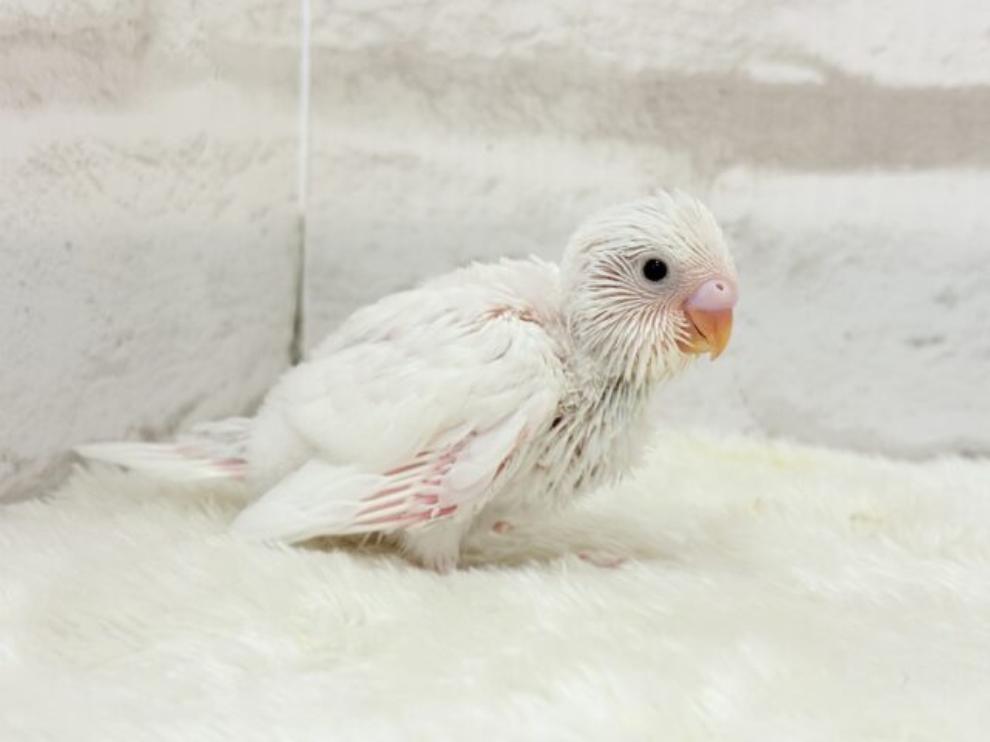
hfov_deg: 36.8
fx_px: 1487
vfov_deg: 28.0
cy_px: 371
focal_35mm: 52
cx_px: 495
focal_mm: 5.96
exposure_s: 1/50
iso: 40
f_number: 1.6
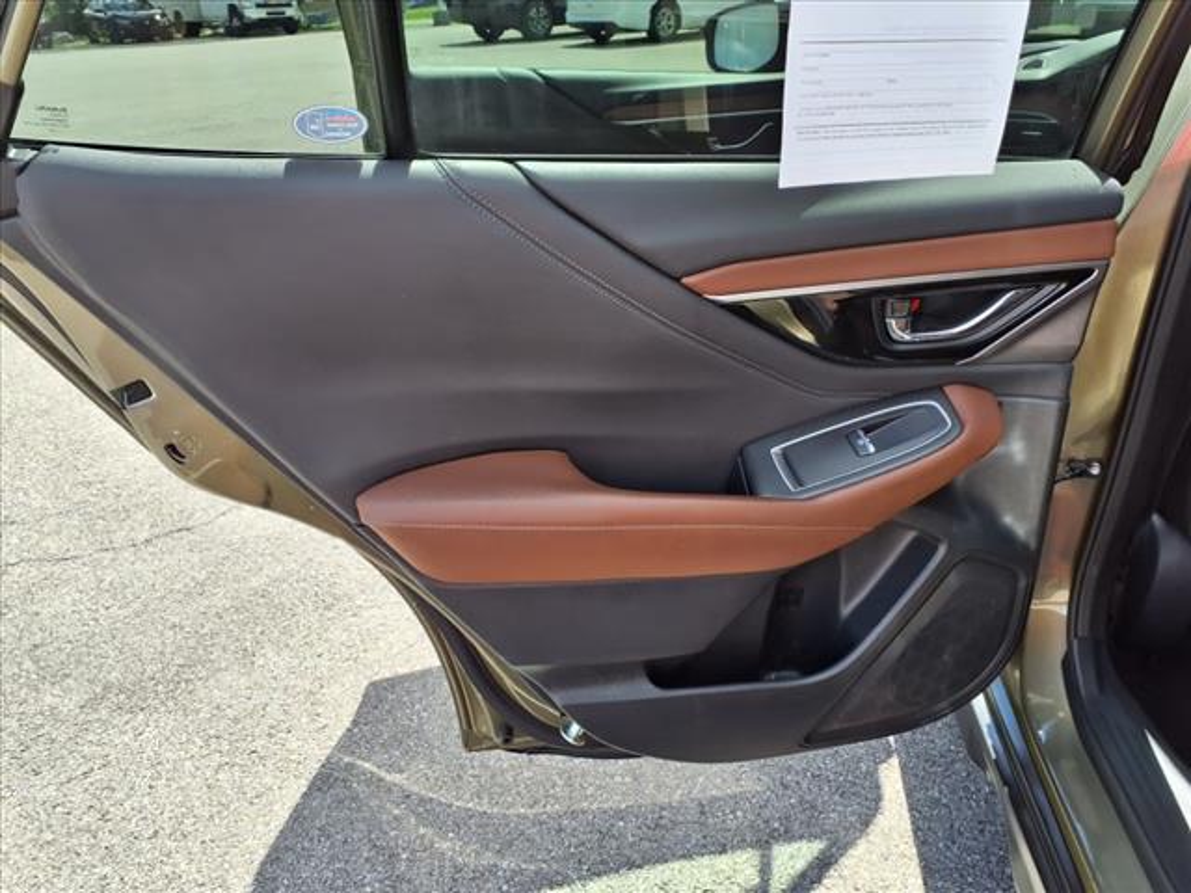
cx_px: 596
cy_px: 446
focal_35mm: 27
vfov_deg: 51.4
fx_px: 929
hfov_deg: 65.3
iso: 40
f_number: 1.9
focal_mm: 3.58
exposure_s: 1/526
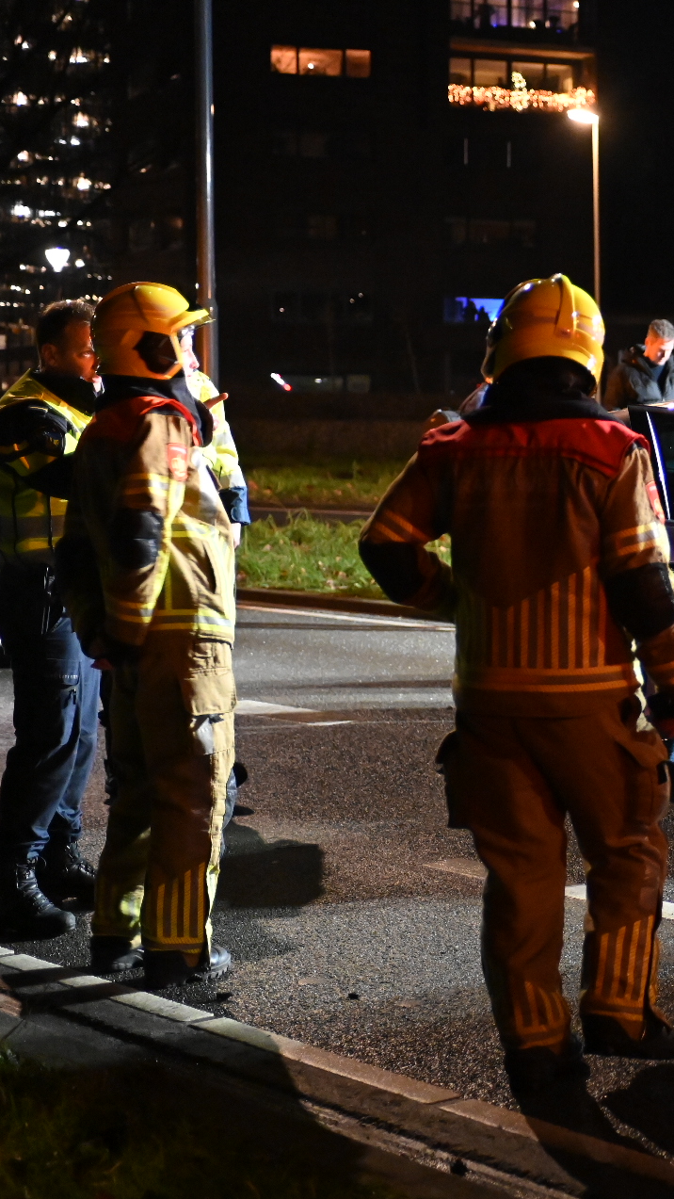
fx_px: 2510
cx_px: 874
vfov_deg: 26.9
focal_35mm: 79
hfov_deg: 14.6
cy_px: 597
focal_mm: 50
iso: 8000
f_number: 2.8
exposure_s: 1/100
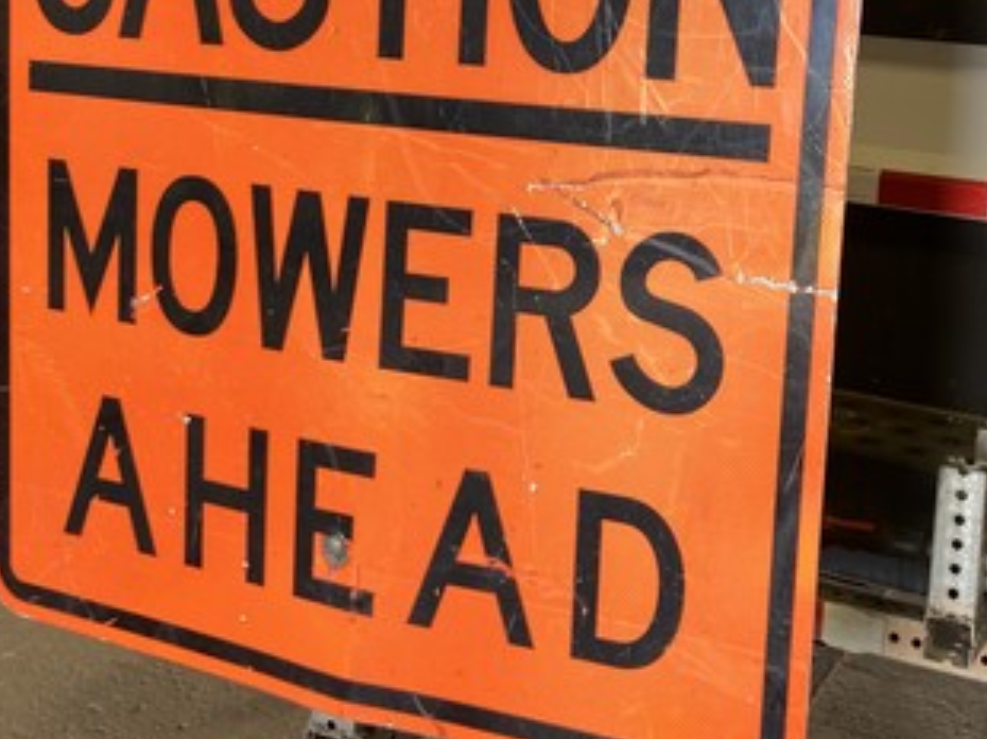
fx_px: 1339
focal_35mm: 47
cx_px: 742
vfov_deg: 30.6
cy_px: 233
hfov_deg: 39.4
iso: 64
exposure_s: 1/60
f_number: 1.8
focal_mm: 4.25
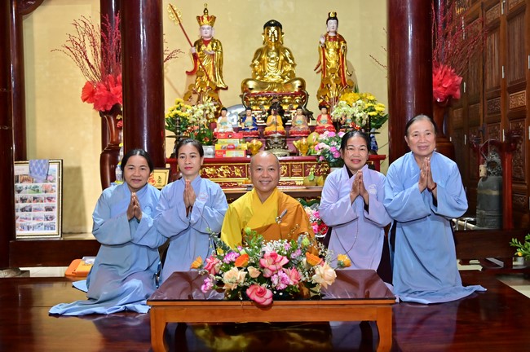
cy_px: 176
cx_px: 265
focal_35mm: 38
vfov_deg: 35.0
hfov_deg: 50.7
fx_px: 559
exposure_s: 1/100
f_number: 4.5
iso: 3200
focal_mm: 38
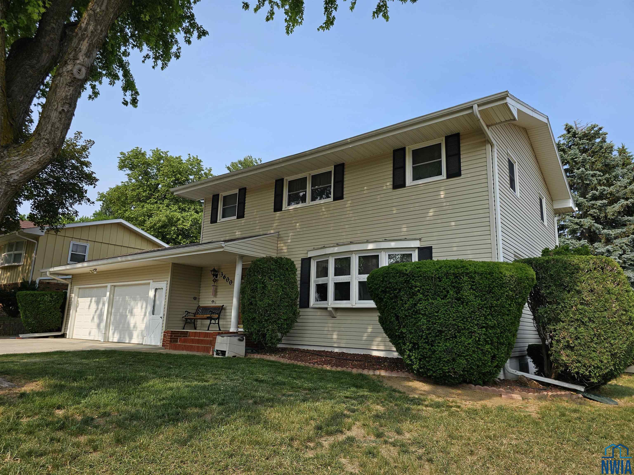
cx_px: 317
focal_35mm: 23
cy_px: 238
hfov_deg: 73.9
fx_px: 421
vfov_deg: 58.9
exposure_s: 1/556
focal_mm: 6.3
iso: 10
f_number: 1.7
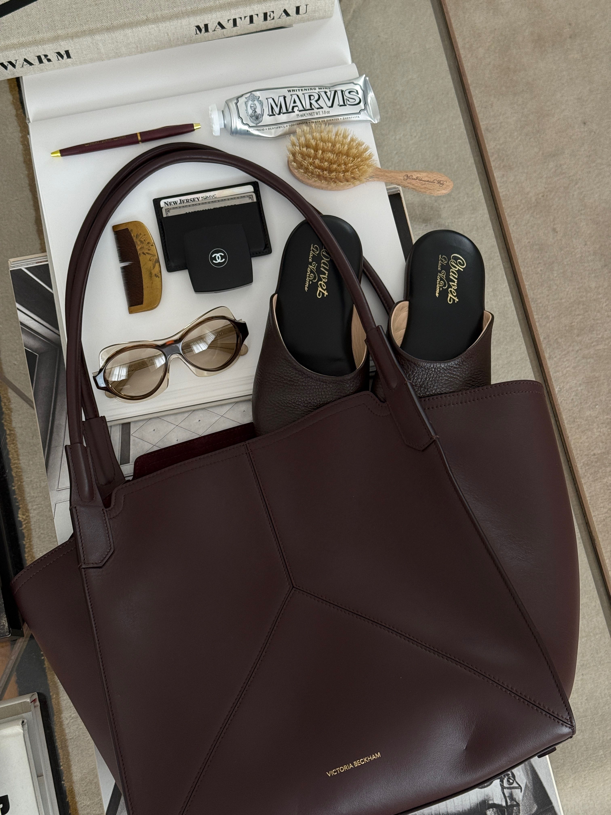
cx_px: 306
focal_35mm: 48
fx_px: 1130
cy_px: 408
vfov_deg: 39.7
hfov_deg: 30.3
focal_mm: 6.76
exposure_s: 1/60
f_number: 1.78
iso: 100
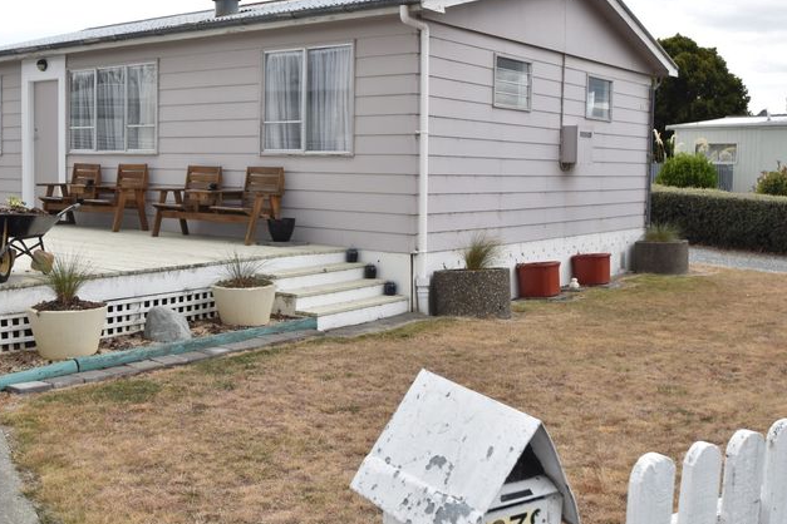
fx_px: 844
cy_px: 252
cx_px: 325
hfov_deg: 49.8
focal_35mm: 39
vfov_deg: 34.5
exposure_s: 1/250
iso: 200
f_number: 8
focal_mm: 21
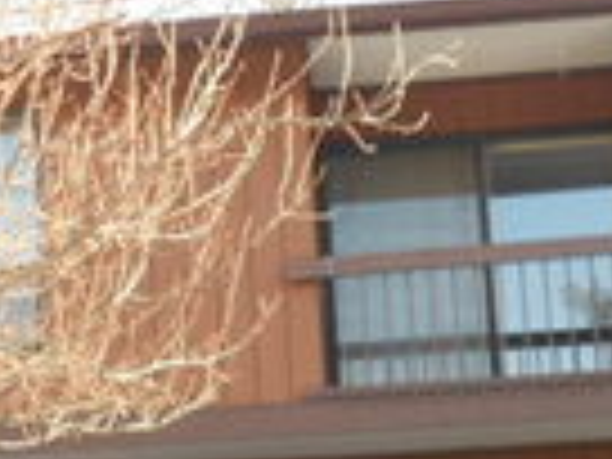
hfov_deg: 20.7
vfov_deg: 15.3
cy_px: 513
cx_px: 148
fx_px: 1662
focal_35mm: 94
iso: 80
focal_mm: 6.7
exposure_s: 1/80
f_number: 3.9
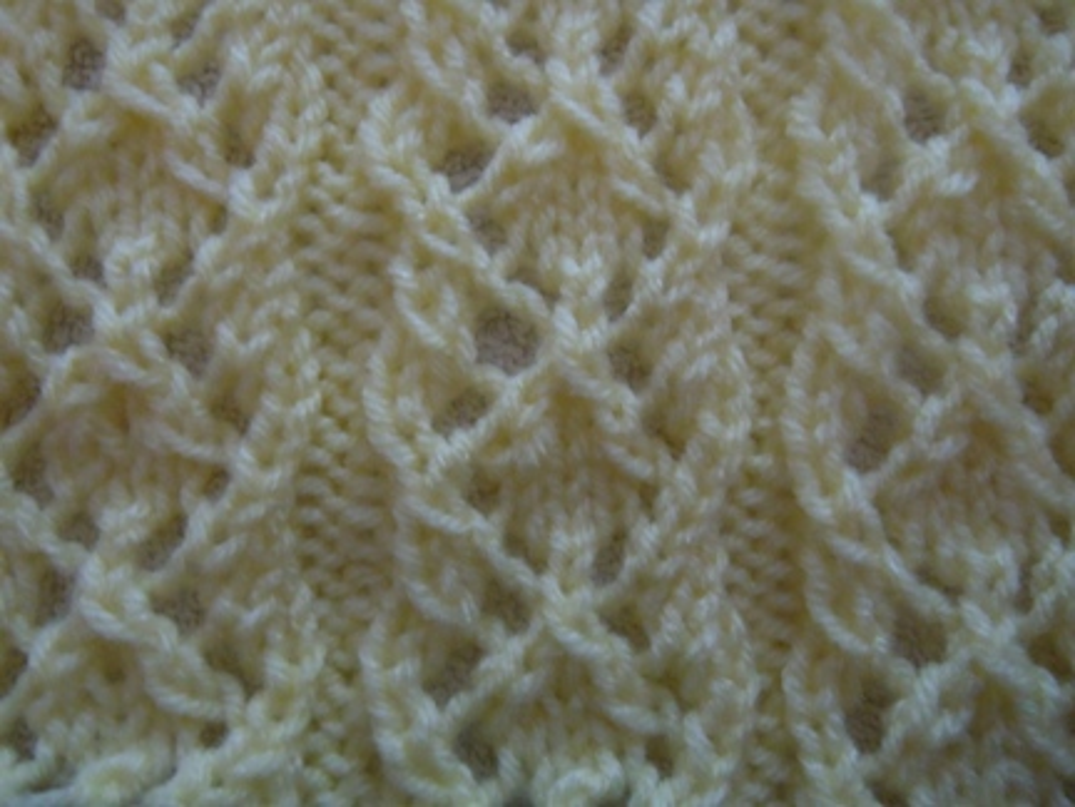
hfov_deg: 60.0
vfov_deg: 46.8
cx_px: 538
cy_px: 404
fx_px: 932
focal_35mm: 30
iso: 800
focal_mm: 5.4
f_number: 3.5
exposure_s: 1/4
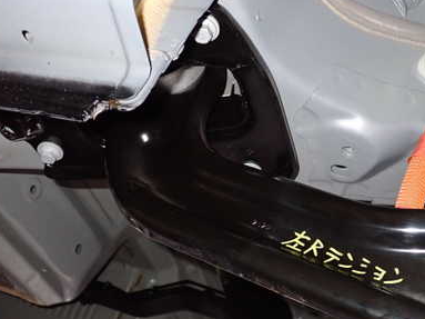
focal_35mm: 47
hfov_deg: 40.0
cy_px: 220
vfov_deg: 30.6
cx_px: 282
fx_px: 577
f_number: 6.3
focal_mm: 5.4
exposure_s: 1/30
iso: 640
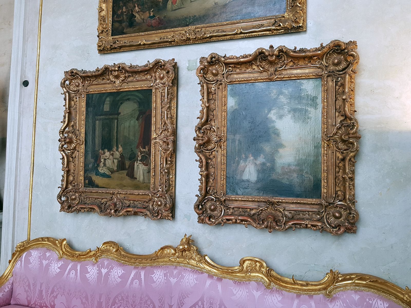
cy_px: 154
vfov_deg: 53.1
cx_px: 206
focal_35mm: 26
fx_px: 309
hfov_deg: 67.3
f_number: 1.7
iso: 125
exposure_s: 1/50
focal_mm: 4.2
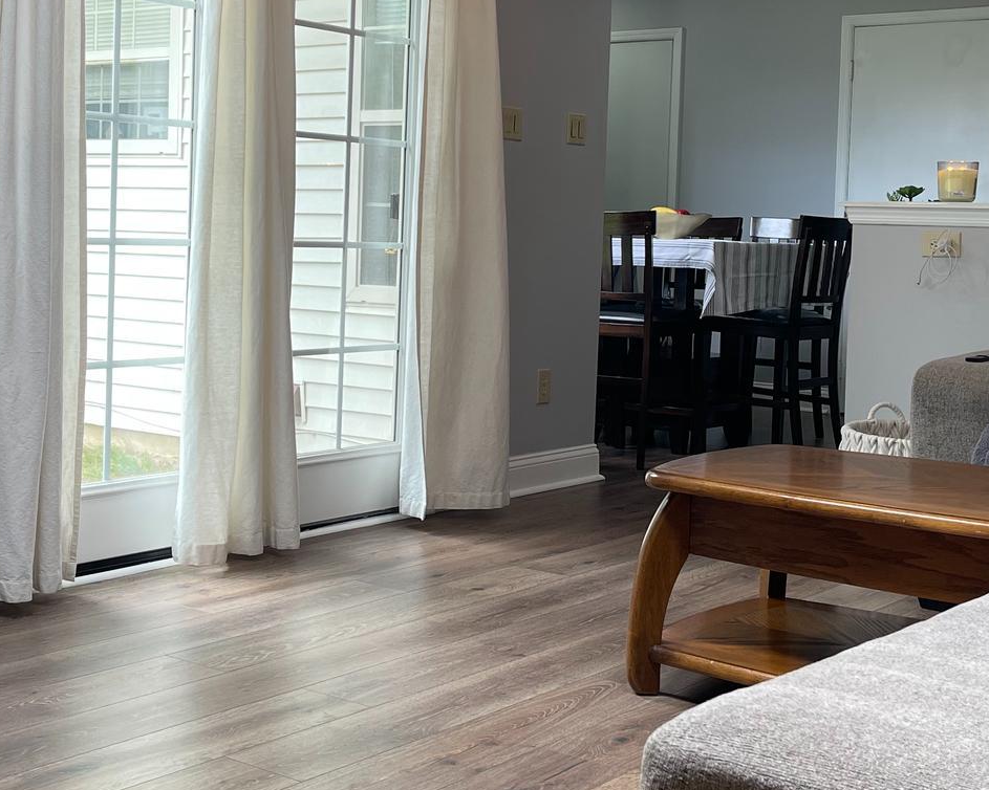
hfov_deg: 35.4
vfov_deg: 28.5
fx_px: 1551
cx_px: 477
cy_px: 277
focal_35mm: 53
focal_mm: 5.1
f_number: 1.6
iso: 50
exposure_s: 1/120
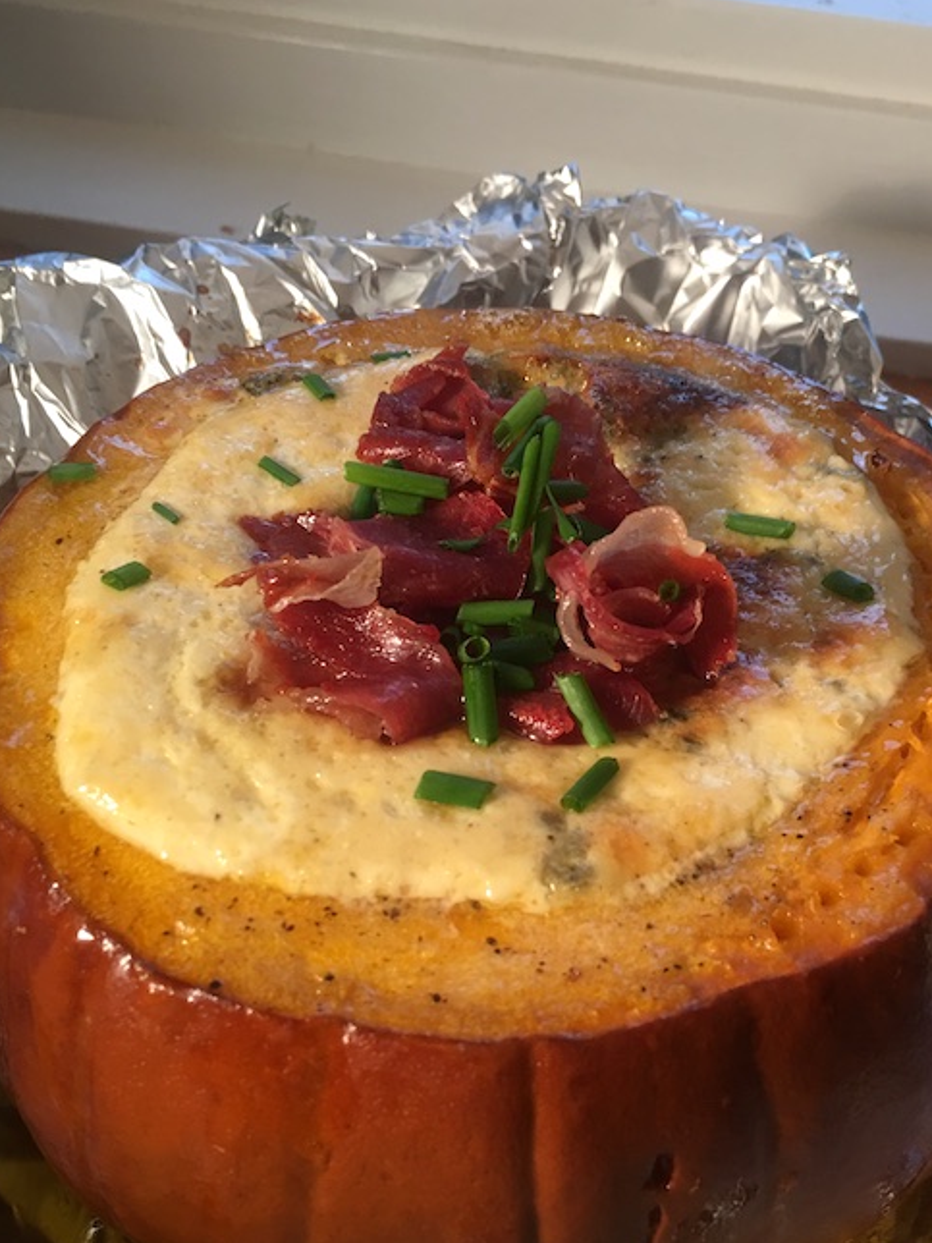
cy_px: 710
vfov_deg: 51.2
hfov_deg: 39.6
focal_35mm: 36
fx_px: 1292
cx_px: 494
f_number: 2.2
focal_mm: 4.15
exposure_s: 1/33
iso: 50
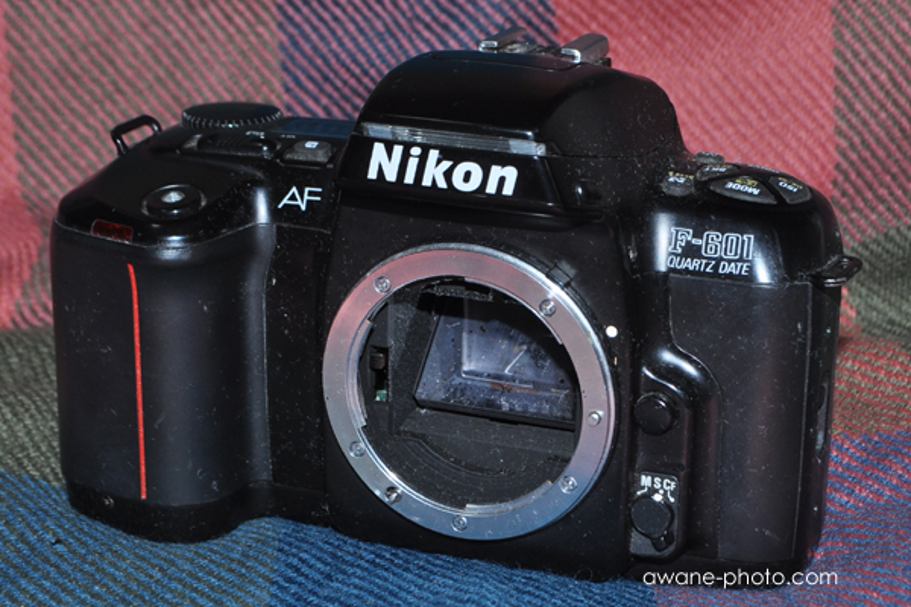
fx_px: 1594
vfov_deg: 21.6
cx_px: 456
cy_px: 304
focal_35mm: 63
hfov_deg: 31.9
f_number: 10
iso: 400
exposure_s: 1/60
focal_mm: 42
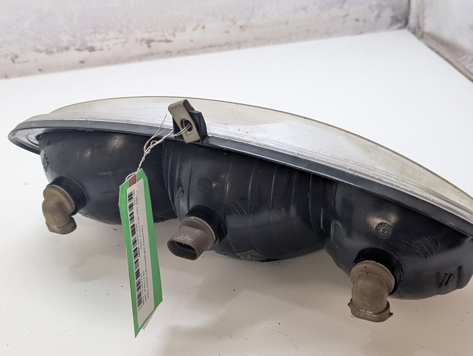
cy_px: 245
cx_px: 270
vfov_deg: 34.0
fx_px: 575
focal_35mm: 42
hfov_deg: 44.6
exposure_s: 1/56.5
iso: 92
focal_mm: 6.9
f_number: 1.68
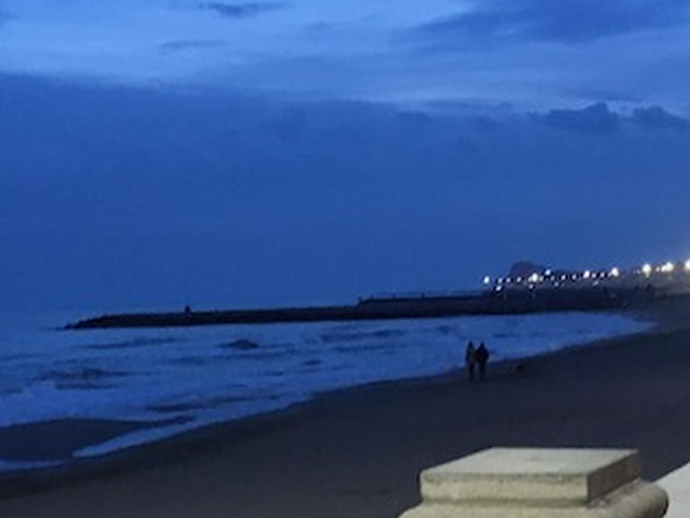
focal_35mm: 78
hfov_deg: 25.0
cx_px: 352
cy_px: 321
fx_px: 1555
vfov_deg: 18.9
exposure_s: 1/17
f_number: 2.2
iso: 250
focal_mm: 4.15
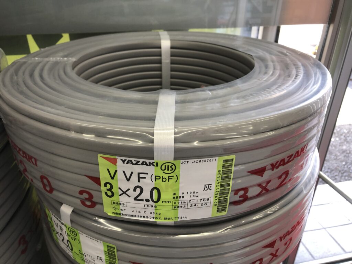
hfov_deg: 63.4
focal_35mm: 28
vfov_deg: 49.7
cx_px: 176
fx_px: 285
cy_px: 132
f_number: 1.8
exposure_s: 1/40
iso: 20
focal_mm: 3.99
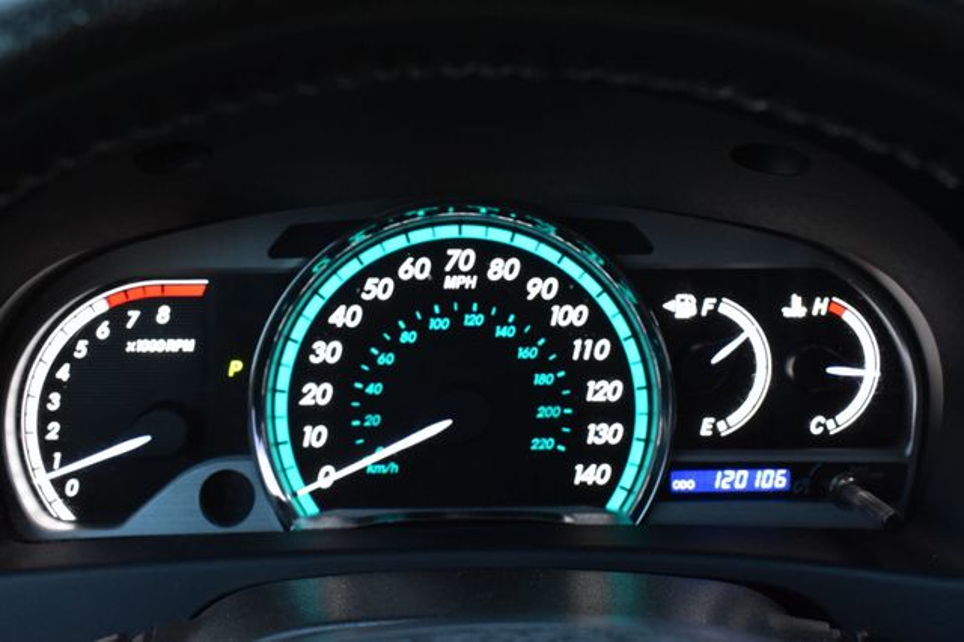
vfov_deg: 33.0
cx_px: 482
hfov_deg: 47.9
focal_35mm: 40
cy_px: 321
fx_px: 1084
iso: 2500
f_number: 7.1
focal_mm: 27
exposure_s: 1/25
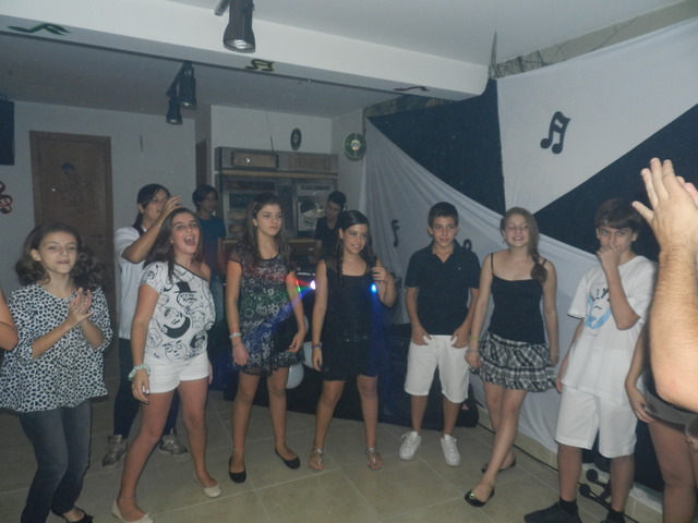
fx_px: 464
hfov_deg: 73.9
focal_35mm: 23
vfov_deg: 58.9
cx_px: 349
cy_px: 262
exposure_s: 1/30
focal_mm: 4
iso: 200
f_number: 3.4
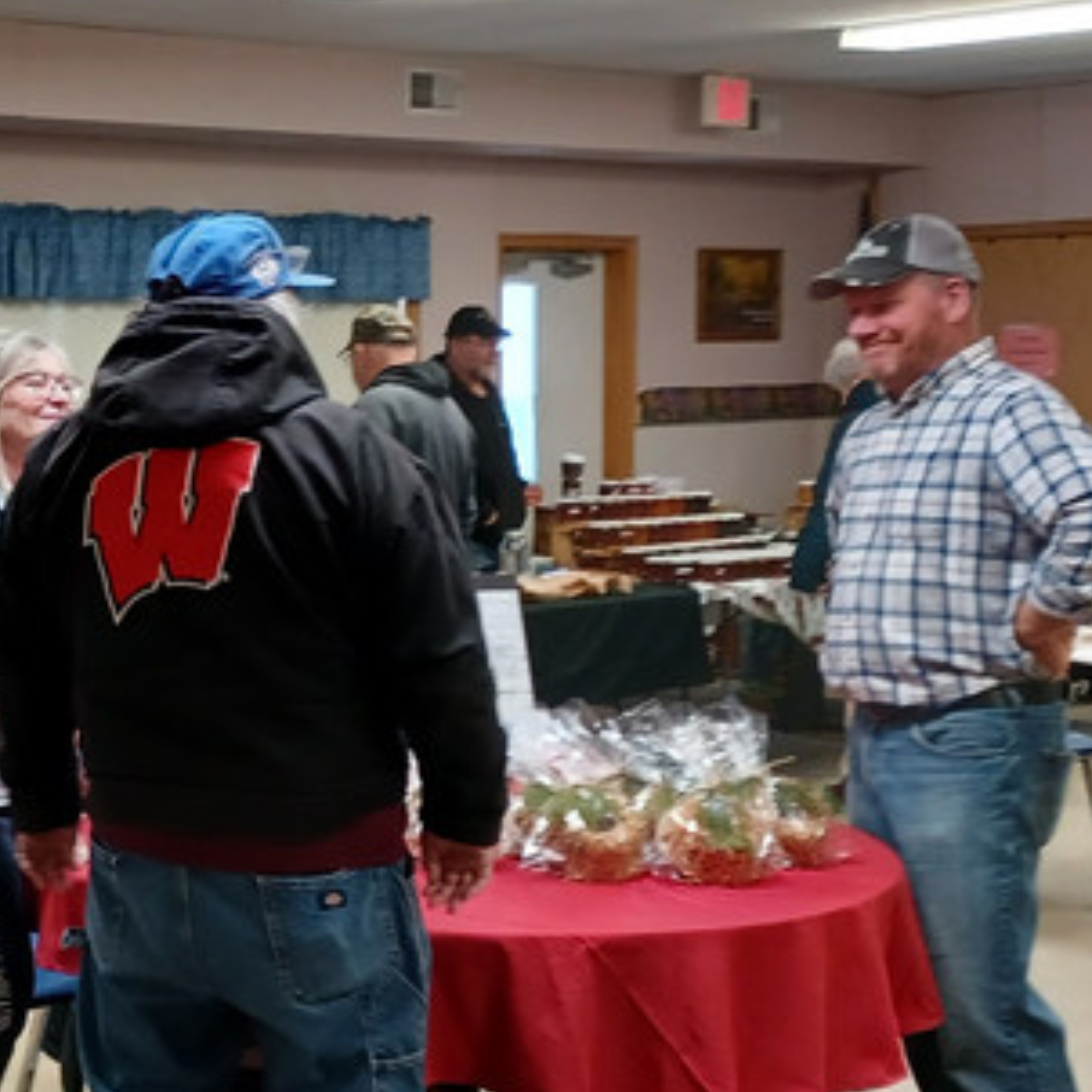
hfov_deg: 21.6
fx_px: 2677
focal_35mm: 75
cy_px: 524
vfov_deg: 23.1
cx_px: -166
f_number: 1.8
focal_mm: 4.6
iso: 250
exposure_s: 1/40
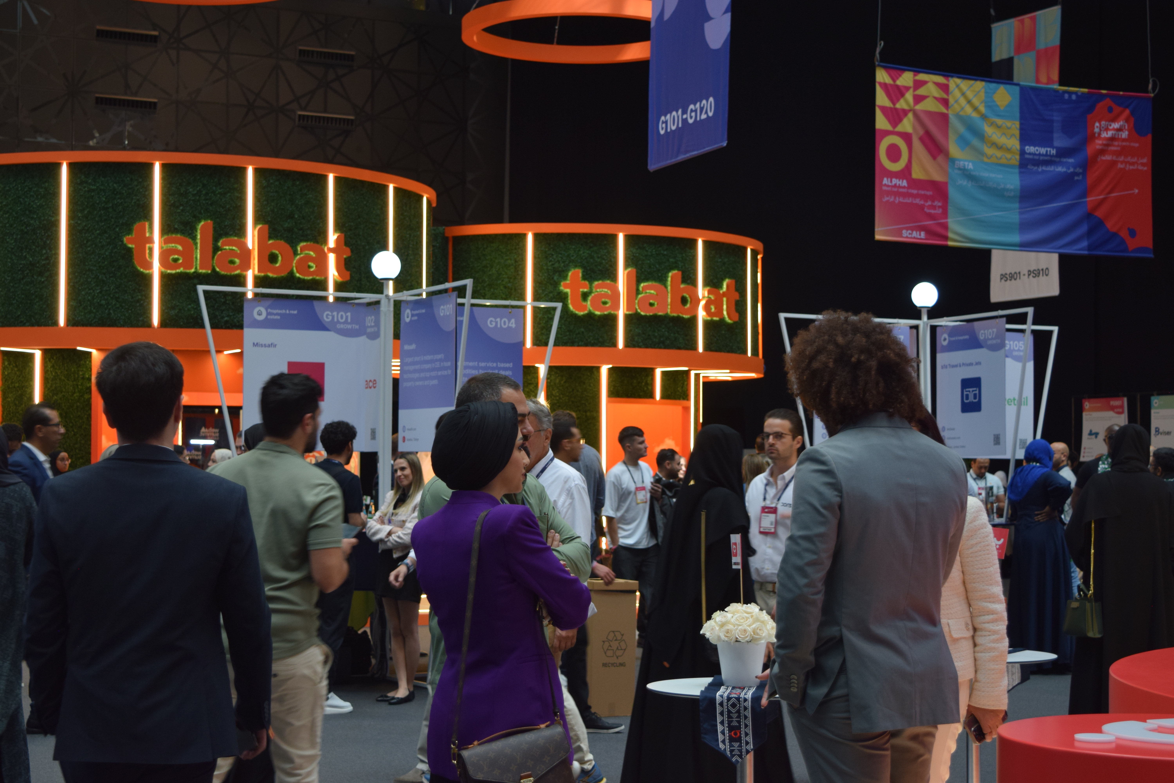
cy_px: 392
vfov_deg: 21.6
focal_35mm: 63
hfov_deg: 31.9
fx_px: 2054
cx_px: 587
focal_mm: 42
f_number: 5
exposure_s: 1/60
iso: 450
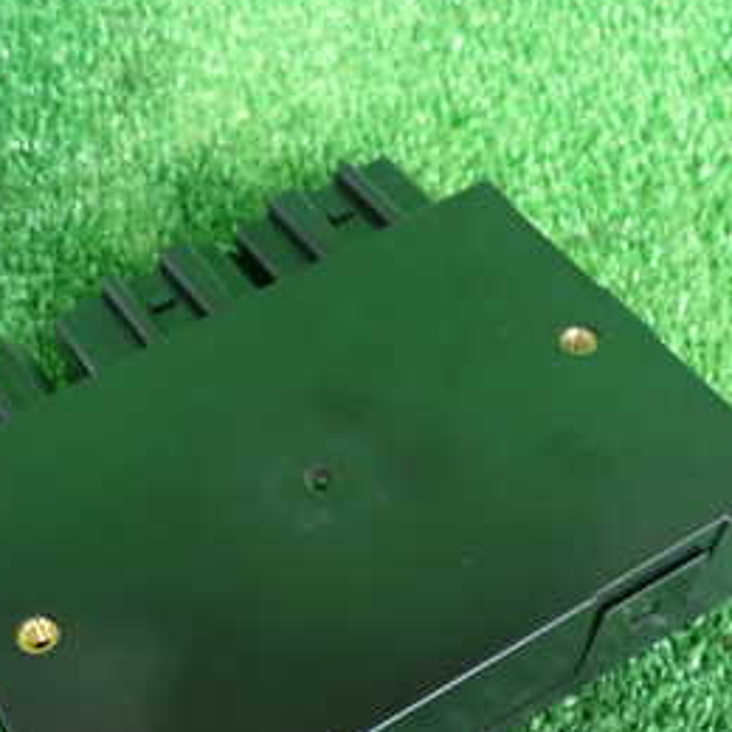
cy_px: 572
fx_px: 1220
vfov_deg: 32.6
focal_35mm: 51
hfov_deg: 33.0
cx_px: 225
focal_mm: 4.5
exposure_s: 1/25
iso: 800
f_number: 2
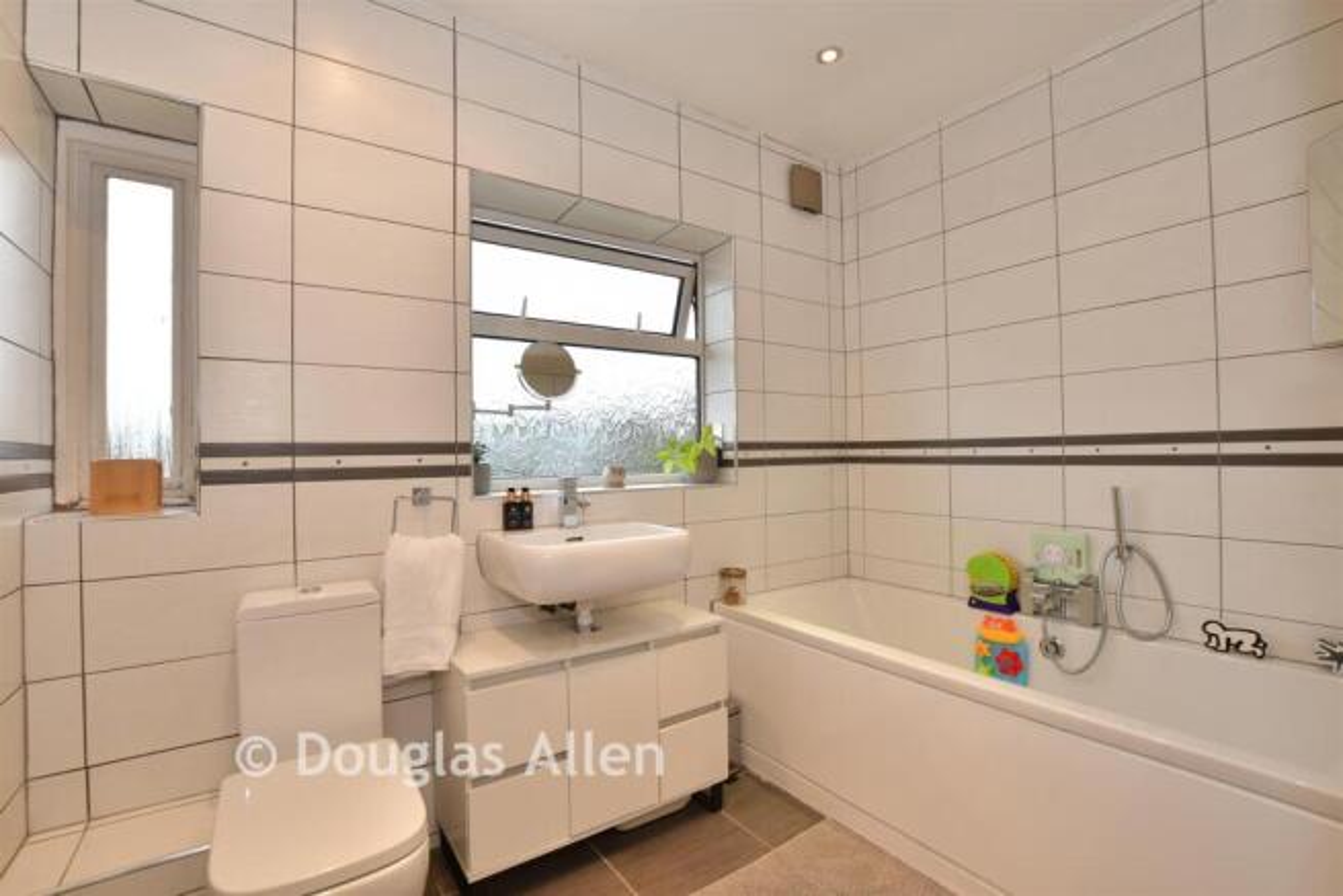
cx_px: 672
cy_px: 448
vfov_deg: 77.4
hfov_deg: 100.4
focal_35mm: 15
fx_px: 560
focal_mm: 10
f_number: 8
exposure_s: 1/2.5
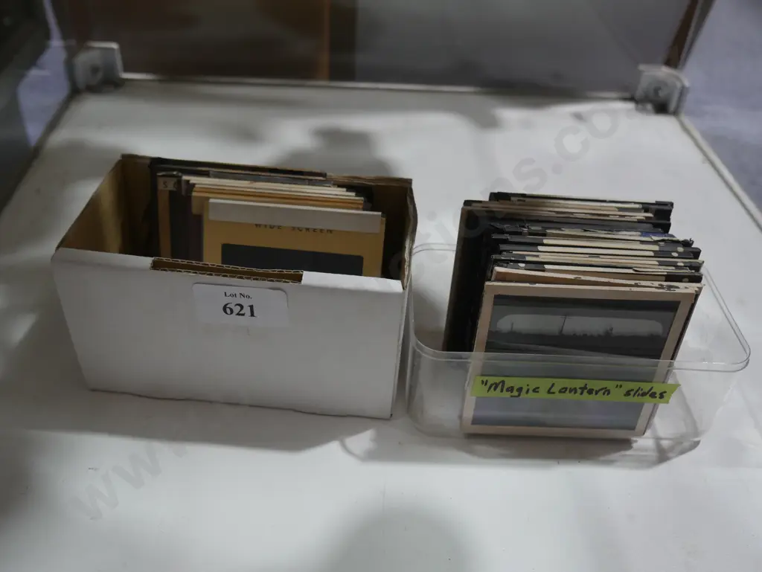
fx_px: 749
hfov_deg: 53.9
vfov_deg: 41.8
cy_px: 286
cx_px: 381
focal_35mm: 34
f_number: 4
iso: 320
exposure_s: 1/60
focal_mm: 17
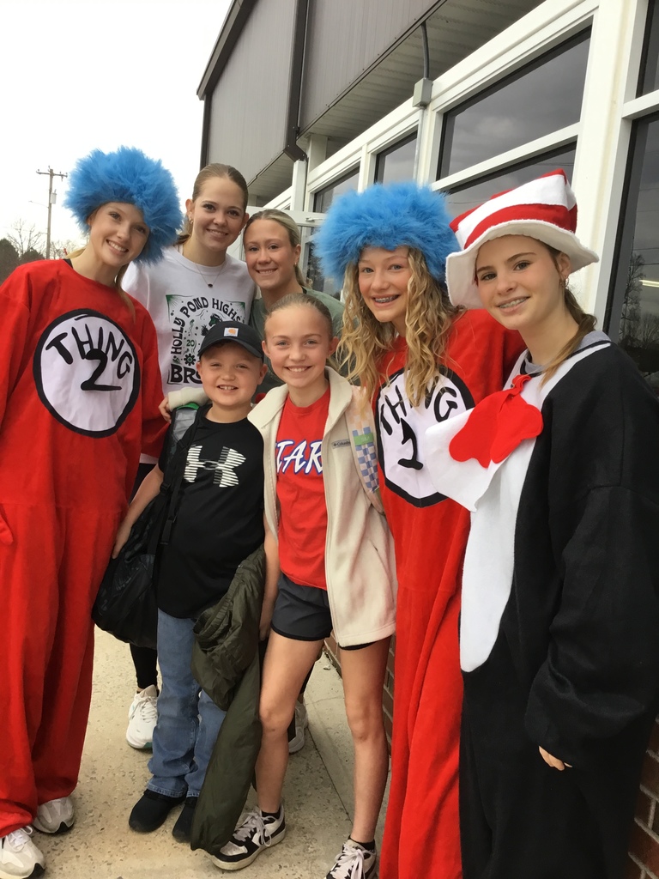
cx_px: 330
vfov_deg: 58.4
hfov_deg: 45.4
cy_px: 440
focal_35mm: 31
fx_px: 787
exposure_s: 1/40
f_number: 2.4
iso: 25
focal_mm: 3.3
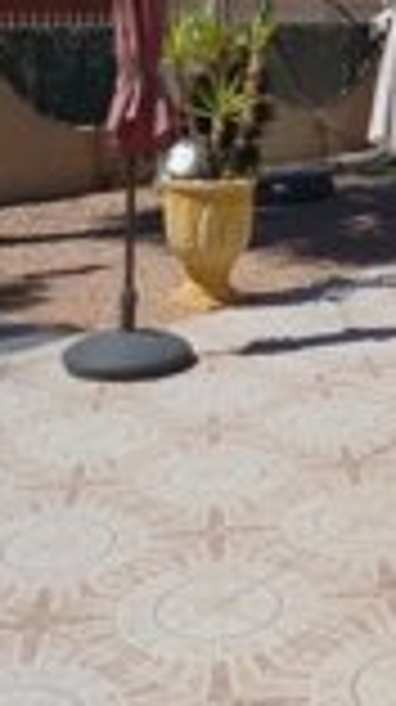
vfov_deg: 34.4
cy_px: 198
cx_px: 392
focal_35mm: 60
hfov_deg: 19.4
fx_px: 1123
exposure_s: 1/250
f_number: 9
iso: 100
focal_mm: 4.3
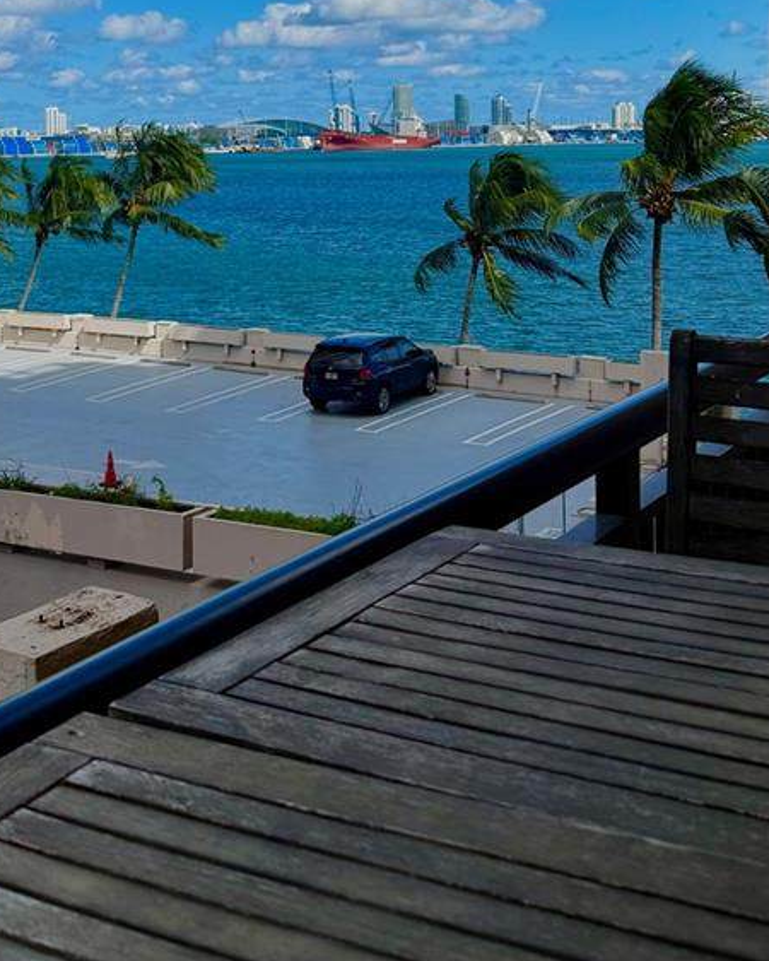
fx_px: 1422
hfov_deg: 29.8
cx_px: 198
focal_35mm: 50
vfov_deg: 35.8
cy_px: 157
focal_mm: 6.76
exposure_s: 1/5714
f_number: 1.78
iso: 80
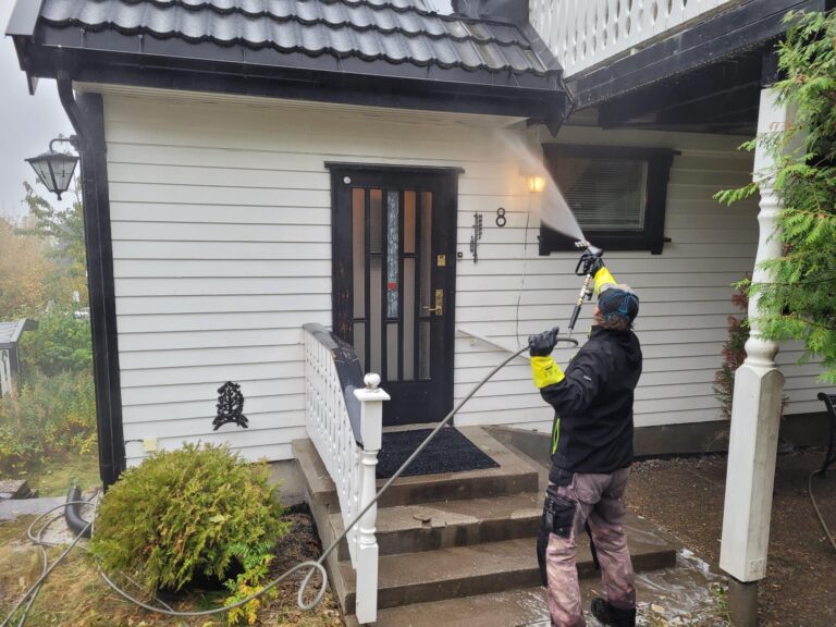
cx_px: 418
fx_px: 628
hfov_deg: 67.3
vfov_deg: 53.1
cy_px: 314
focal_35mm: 26
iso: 100
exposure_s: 1/100
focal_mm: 5.4
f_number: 1.8
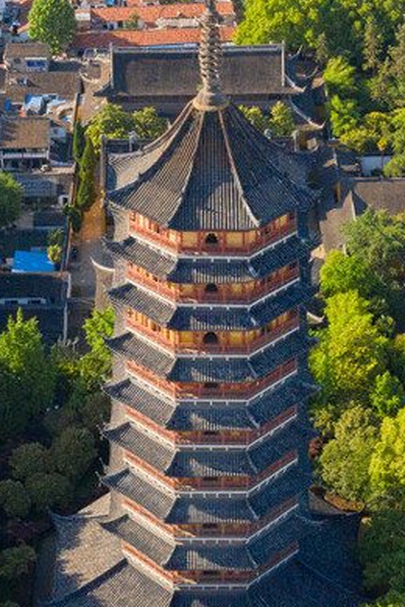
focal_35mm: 86
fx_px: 1451
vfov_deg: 23.6
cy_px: 339
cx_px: 164
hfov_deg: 15.9
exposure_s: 1/800
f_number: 6.3
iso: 200
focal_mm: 10.26
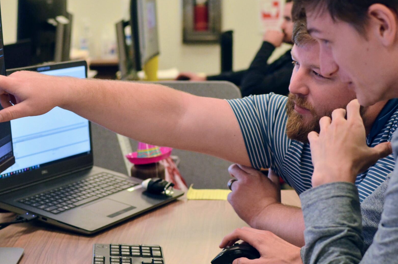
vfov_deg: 15.9
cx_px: 208
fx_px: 947
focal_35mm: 86
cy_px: 127
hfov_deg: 23.7
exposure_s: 1/320
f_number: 2.8
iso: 800
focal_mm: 35
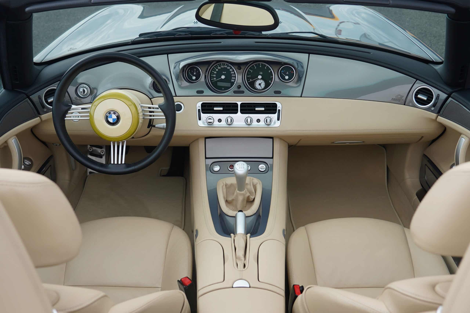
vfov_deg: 36.9
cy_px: 156
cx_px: 235
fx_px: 470
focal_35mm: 36
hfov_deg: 53.1
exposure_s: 1/160
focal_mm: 24
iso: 100
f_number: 4
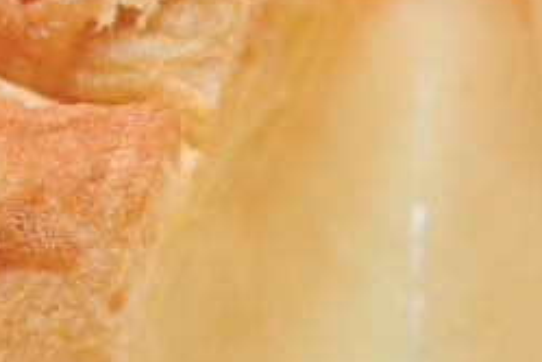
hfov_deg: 8.5
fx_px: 3628
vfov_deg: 5.7
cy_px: 243
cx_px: 451
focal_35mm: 241
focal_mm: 60
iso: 1250
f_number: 18
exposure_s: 1/250
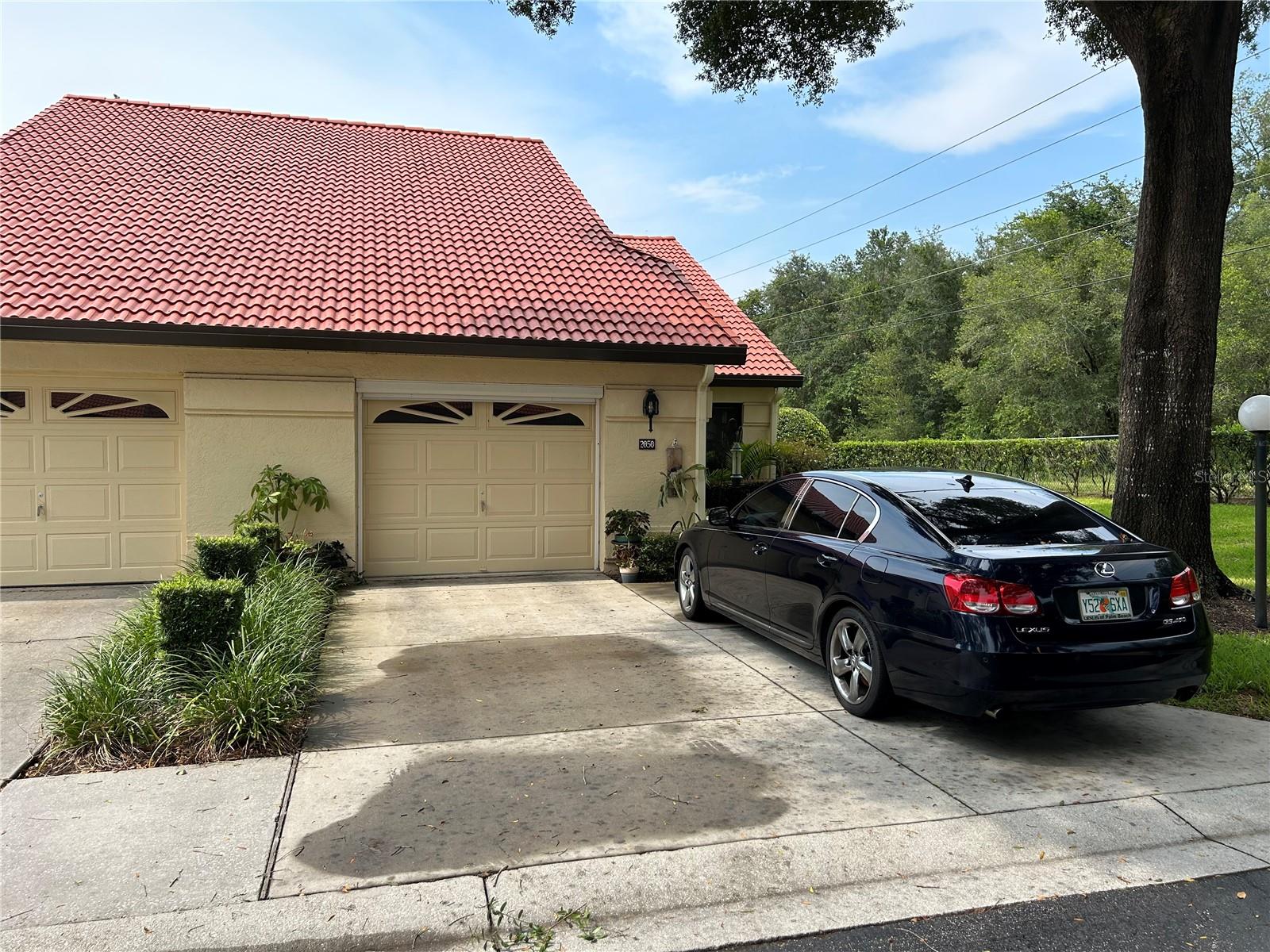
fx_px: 954
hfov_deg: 67.3
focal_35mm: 26
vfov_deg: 53.1
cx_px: 635
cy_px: 476
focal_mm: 5.7
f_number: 1.5
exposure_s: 1/2165
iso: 50
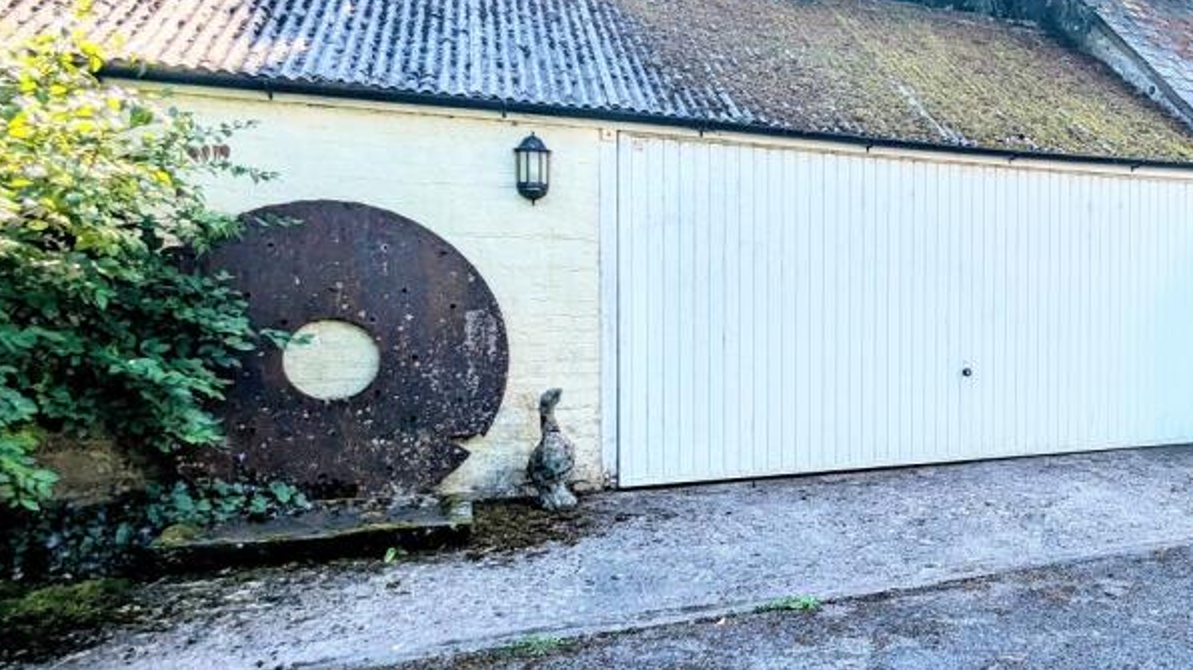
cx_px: 995
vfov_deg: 38.9
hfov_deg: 58.2
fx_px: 949
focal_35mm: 30
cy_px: 327
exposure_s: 1/511
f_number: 2.2
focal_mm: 2.35
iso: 50
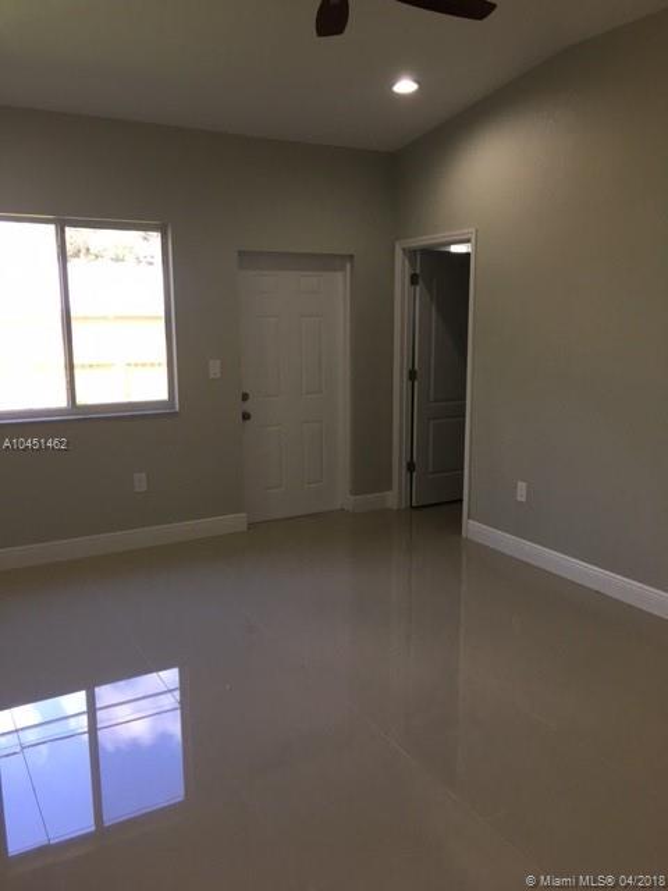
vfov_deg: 61.7
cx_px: 334
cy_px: 446
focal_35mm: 29
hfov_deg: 48.2
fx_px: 746
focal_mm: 4.15
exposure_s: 1/40
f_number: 2.2
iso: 25
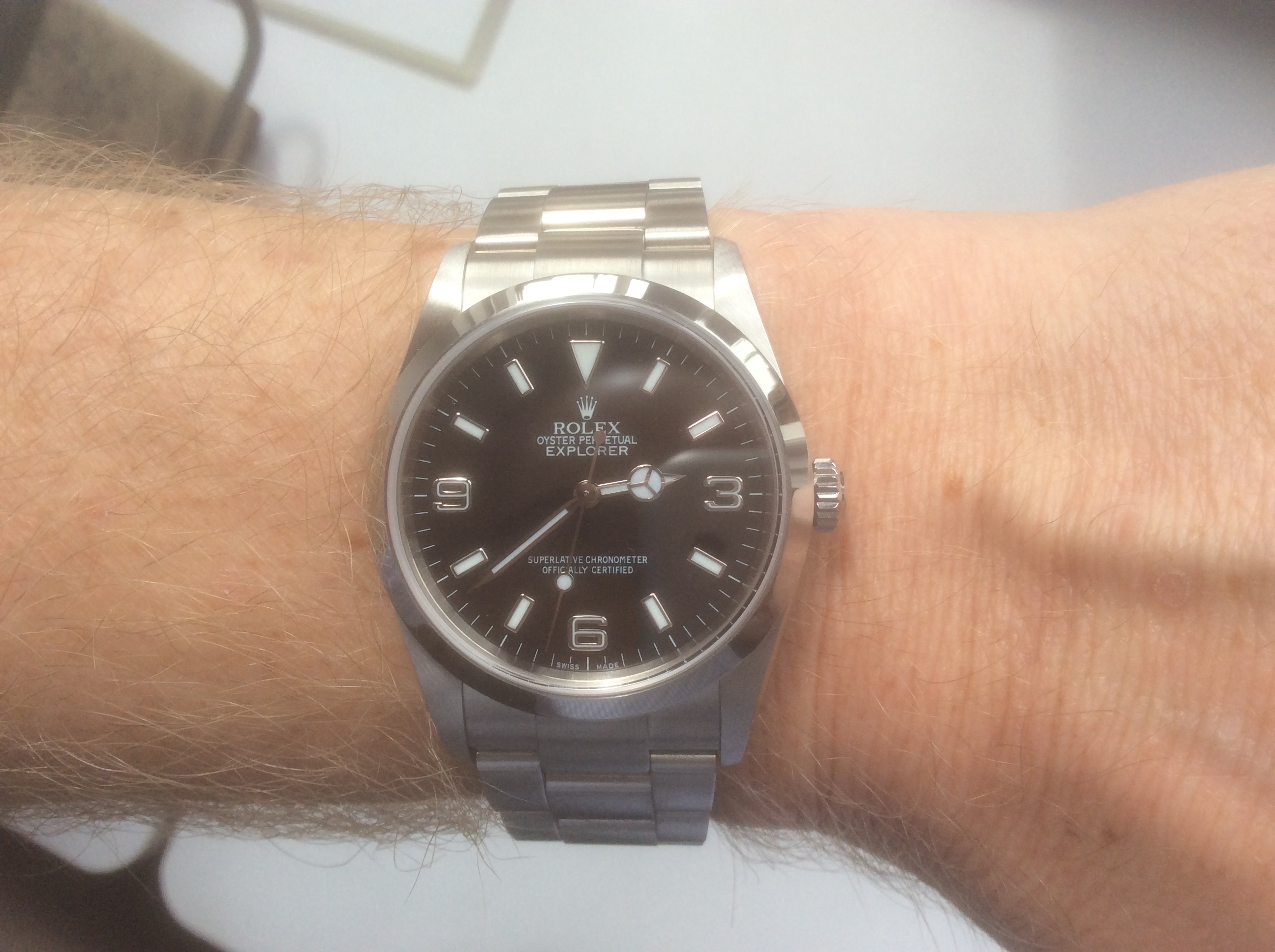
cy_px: 476
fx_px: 1177
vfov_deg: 44.1
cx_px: 638
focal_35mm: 32
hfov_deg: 56.9
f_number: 2.4
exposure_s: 1/400
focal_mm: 3.3
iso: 32
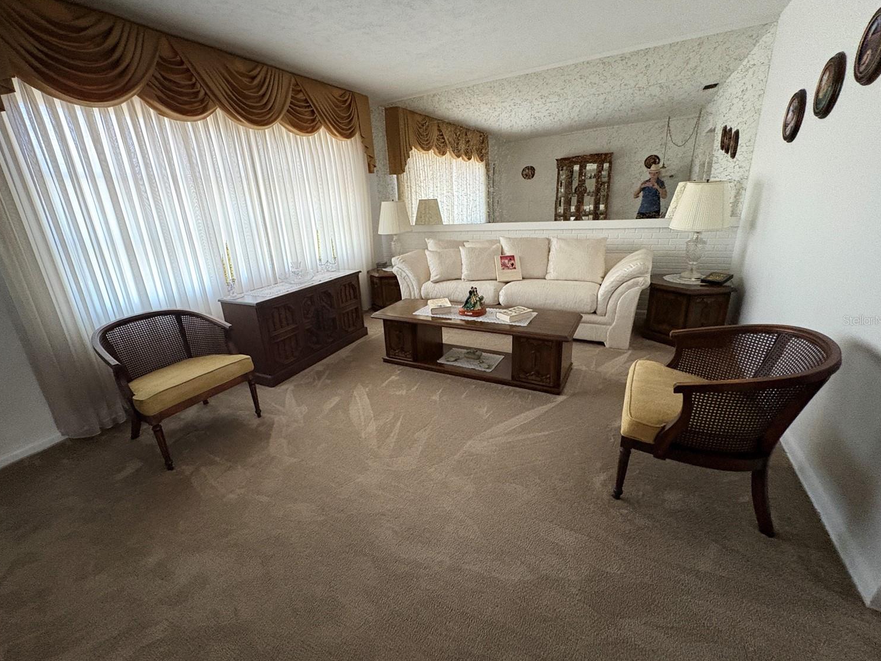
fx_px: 382
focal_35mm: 15
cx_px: 427
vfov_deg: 81.7
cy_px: 320
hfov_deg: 98.1
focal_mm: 2.22
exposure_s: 1/40
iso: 640
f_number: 2.2
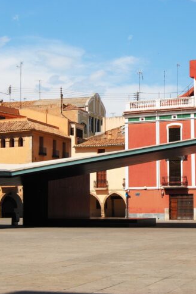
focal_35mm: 82
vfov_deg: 24.8
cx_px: 139
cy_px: 141
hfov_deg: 16.6
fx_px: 668
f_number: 9
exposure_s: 1/320
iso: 100
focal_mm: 35
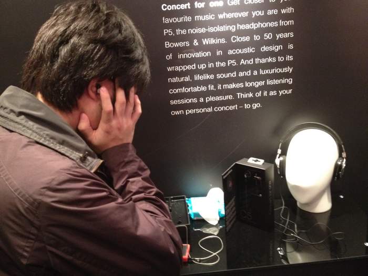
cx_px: 184
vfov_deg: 40.7
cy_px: 138
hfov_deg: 52.6
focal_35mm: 35
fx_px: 372
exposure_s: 1/17
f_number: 2.4
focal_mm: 4.28
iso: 400
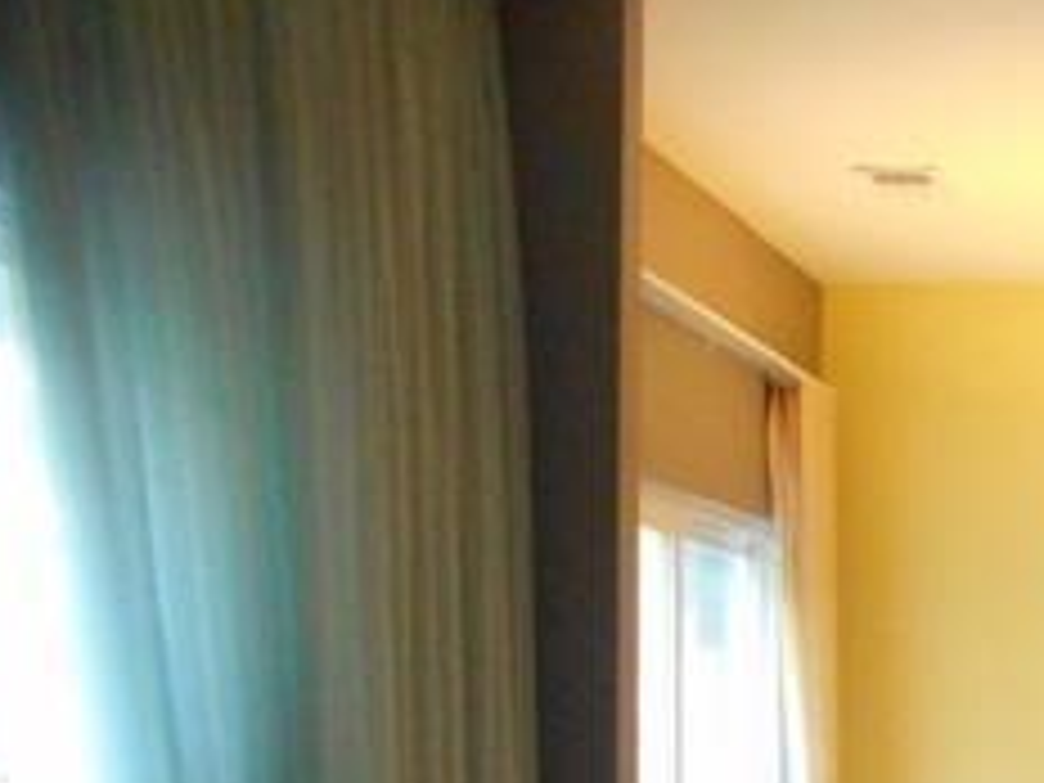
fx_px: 2081
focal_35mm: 69
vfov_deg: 20.9
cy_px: 675
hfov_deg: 24.4
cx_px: 1377
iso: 800
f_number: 3.7
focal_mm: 4.5
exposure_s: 1/25
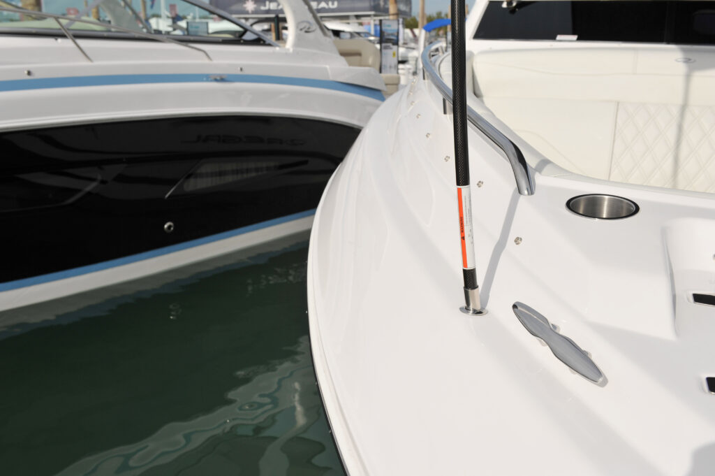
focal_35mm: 38
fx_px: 754
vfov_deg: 35.0
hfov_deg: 50.7
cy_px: 238
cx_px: 358
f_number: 9.5
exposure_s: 1/1000
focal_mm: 38
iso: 280
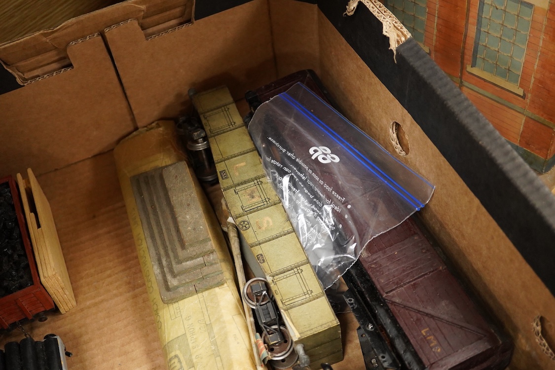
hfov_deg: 43.6
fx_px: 694
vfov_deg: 29.9
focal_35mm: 45
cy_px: 185
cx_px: 278
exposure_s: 1/160
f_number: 3.5
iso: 2500
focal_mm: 30
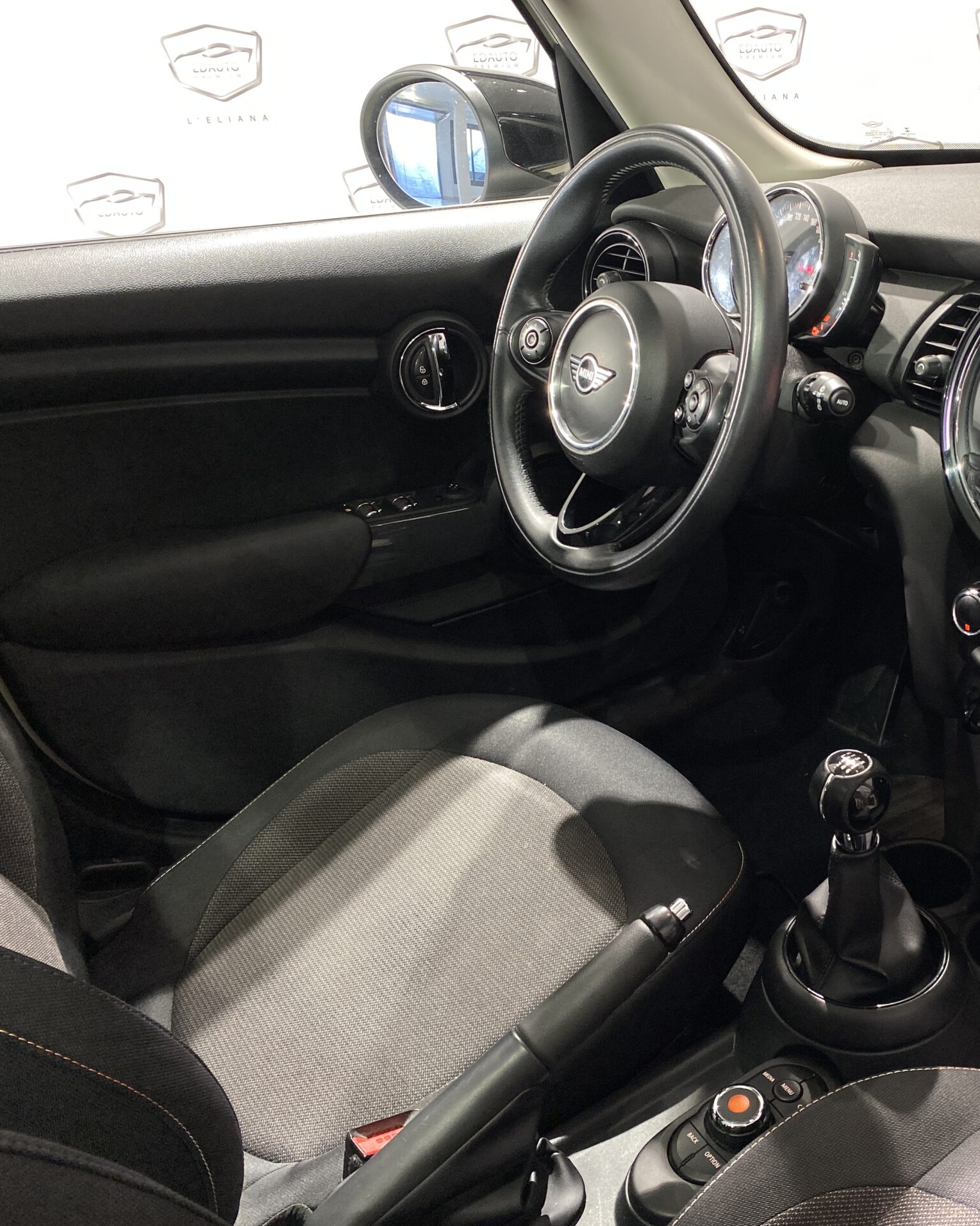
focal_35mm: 34
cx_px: 799
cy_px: 613
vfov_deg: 52.8
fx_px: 1233
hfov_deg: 41.3
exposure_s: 1/102
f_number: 1.8
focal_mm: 4.25
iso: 100
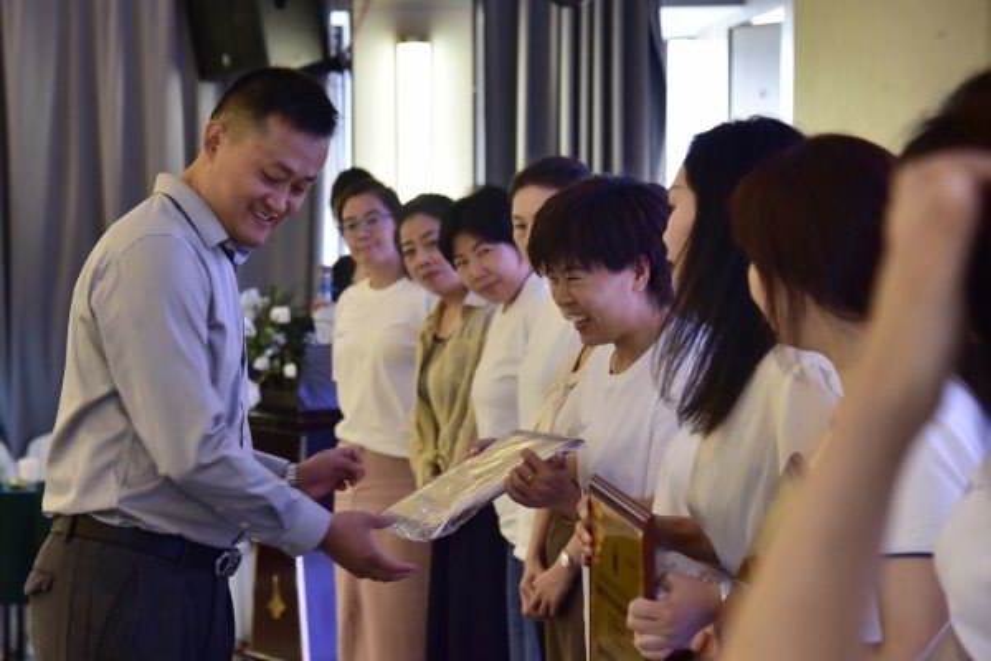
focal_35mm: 70
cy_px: 330
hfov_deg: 28.8
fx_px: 1927
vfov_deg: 19.5
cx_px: 496
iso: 1250
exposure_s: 1/100
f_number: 4.5
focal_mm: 70
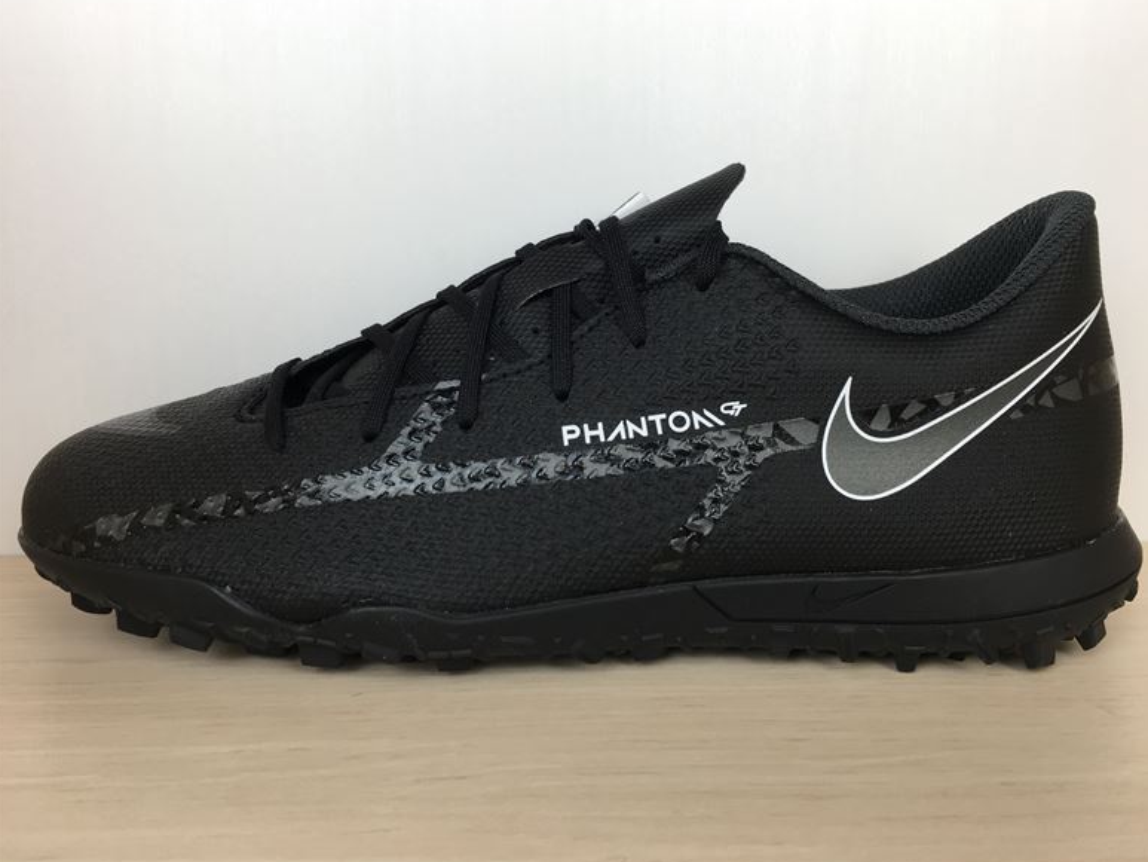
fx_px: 995
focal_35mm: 30
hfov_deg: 60.0
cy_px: 425
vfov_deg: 46.8
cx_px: 585
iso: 40
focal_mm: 4.15
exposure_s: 1/120
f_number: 2.2
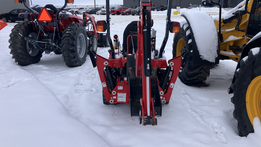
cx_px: 130
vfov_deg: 37.6
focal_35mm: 31
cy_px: 55
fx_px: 215
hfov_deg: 62.6
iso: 32
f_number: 1.8
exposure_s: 1/796
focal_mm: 3.99
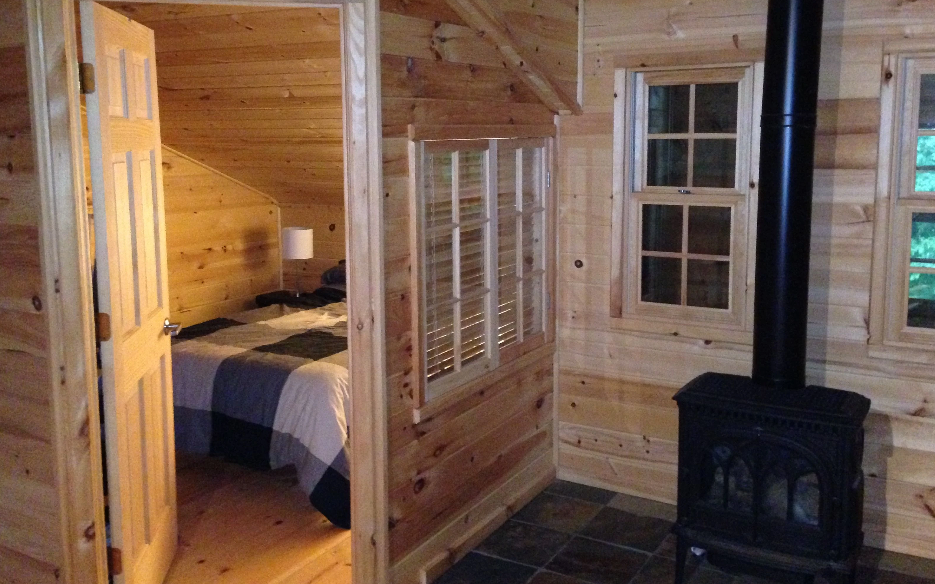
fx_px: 917
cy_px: 236
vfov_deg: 35.2
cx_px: 469
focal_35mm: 36
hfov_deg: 54.0
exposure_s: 1/16
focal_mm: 4.12
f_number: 2.4
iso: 800
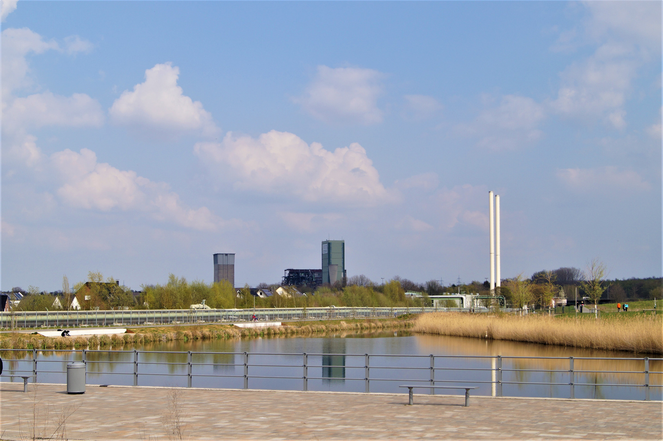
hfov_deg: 37.9
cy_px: 220
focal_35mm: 52
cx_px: 332
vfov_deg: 25.7
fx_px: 966
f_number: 11
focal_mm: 35
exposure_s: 1/200
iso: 100
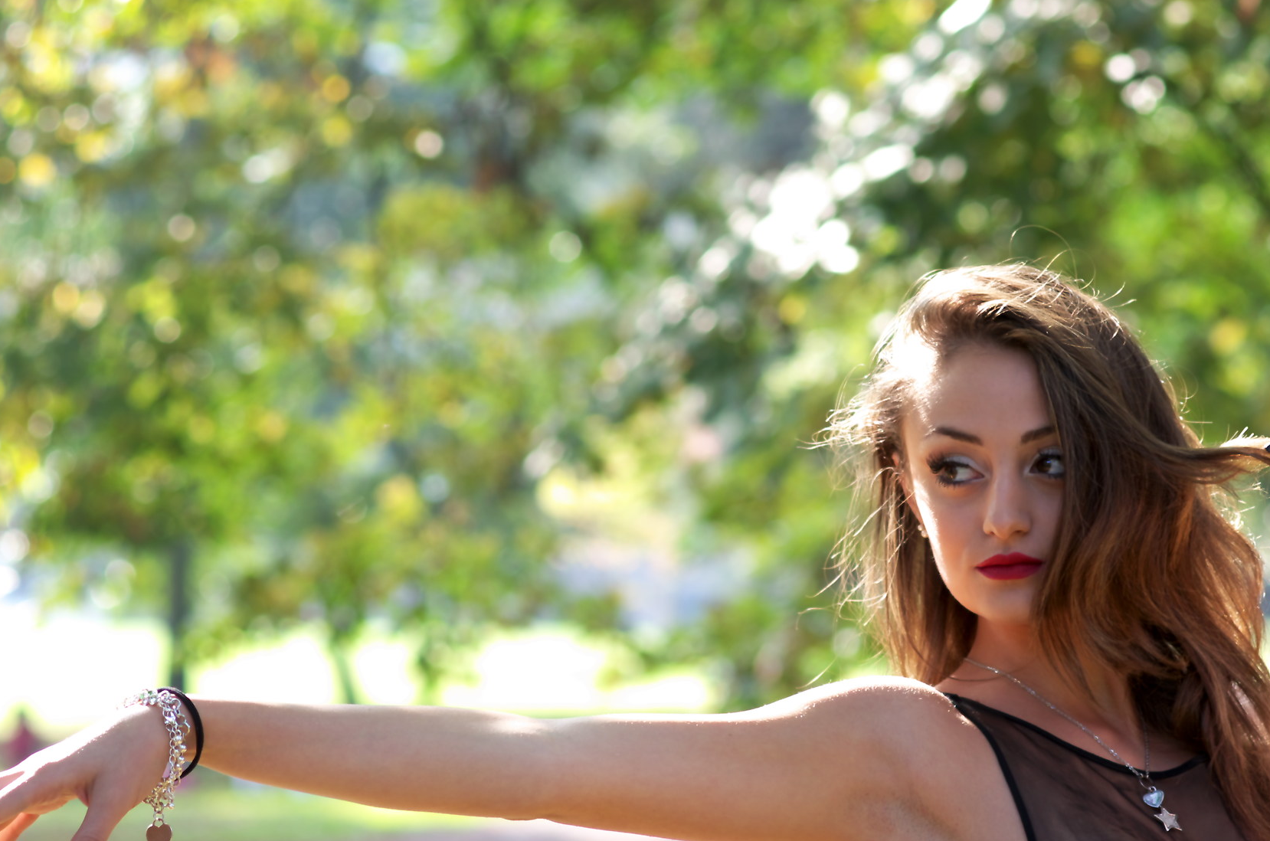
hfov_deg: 13.5
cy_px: 465
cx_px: 776
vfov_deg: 9.0
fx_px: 5351
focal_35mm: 152
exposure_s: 1/125
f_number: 4
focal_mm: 70
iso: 200
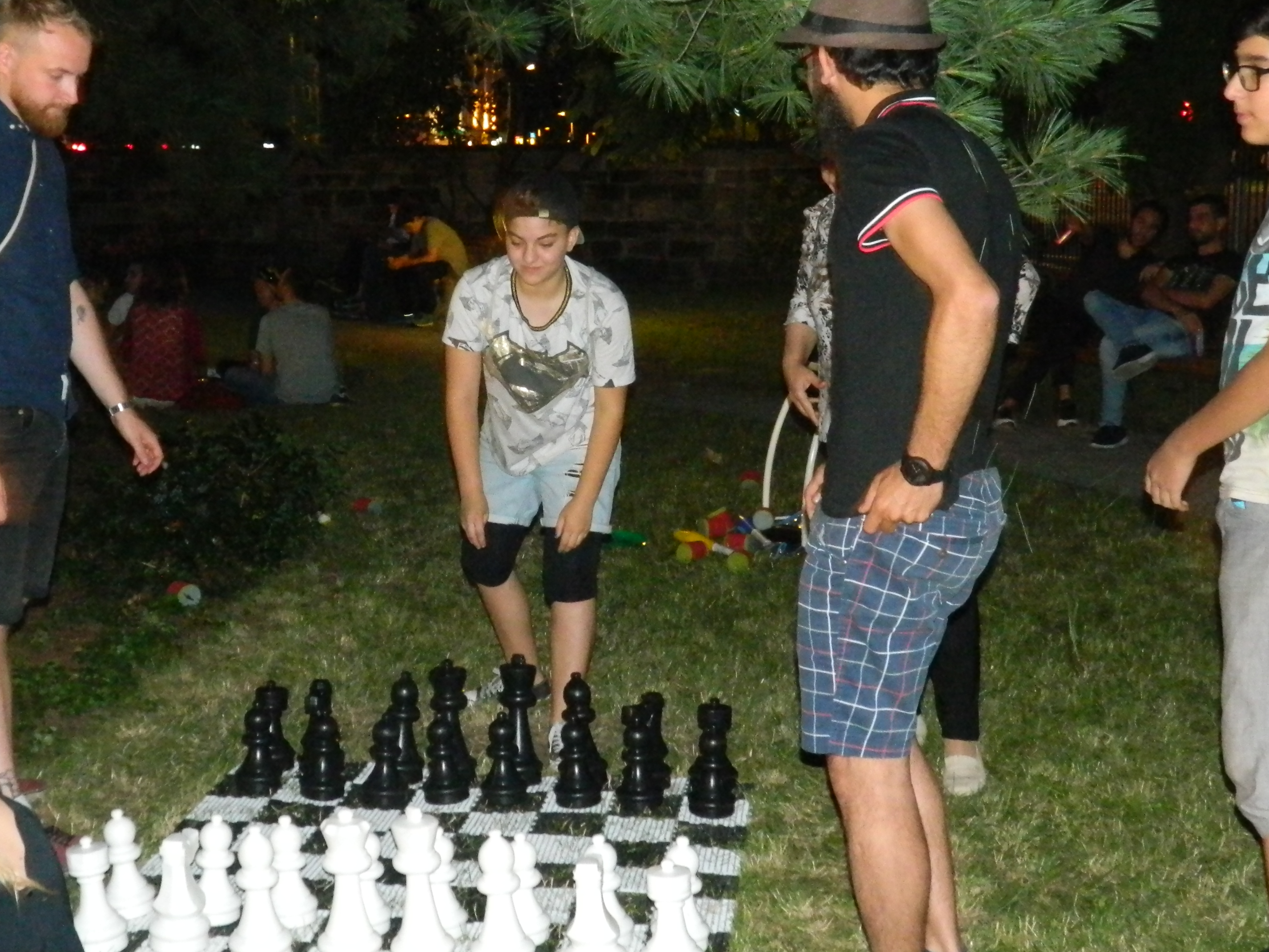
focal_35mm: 53
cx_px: 503
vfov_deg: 27.5
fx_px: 1943
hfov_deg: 36.0
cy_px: 397
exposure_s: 1/8
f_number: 3.3
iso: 800
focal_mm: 6.2
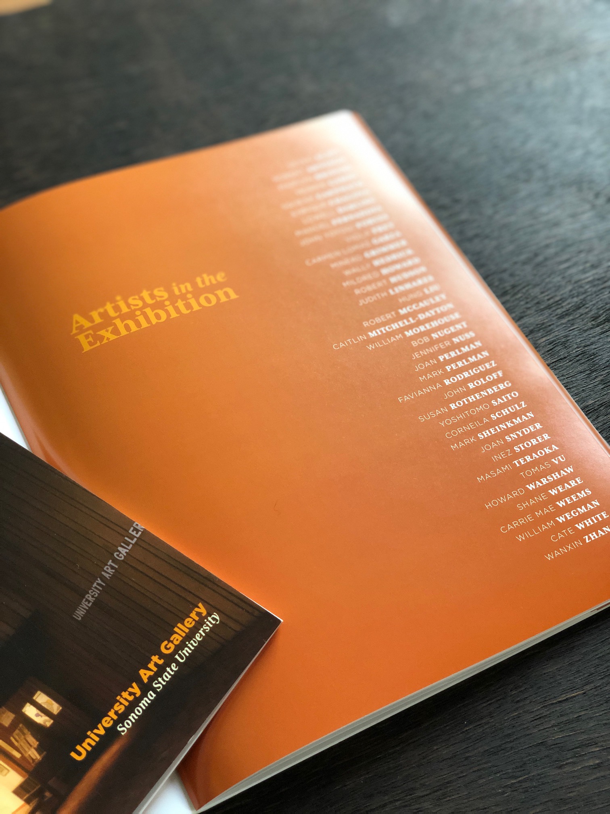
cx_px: 305
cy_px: 407
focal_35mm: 52
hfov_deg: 28.0
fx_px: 1222
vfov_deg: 36.8
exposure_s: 1/60
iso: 80
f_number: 2.4
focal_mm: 6
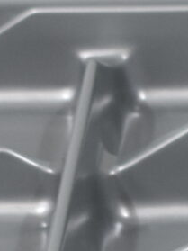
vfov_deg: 5.1
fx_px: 2779
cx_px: 396
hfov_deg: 3.8
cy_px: 430
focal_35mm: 383
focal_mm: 29
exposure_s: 1/100
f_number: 5.6
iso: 400
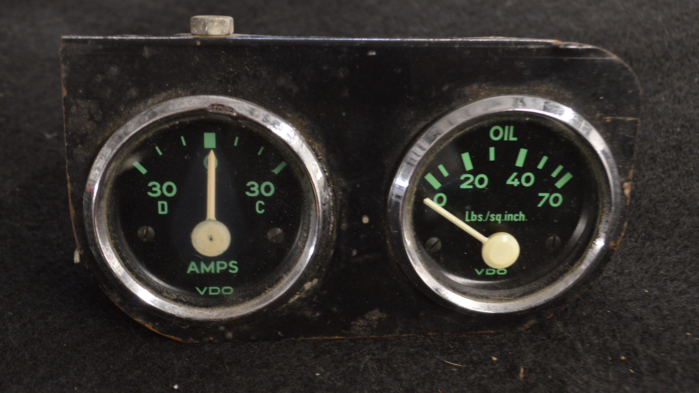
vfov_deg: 25.7
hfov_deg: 44.1
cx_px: 352
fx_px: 862
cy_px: 197
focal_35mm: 47
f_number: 4.5
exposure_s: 1/15
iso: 1600
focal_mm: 29
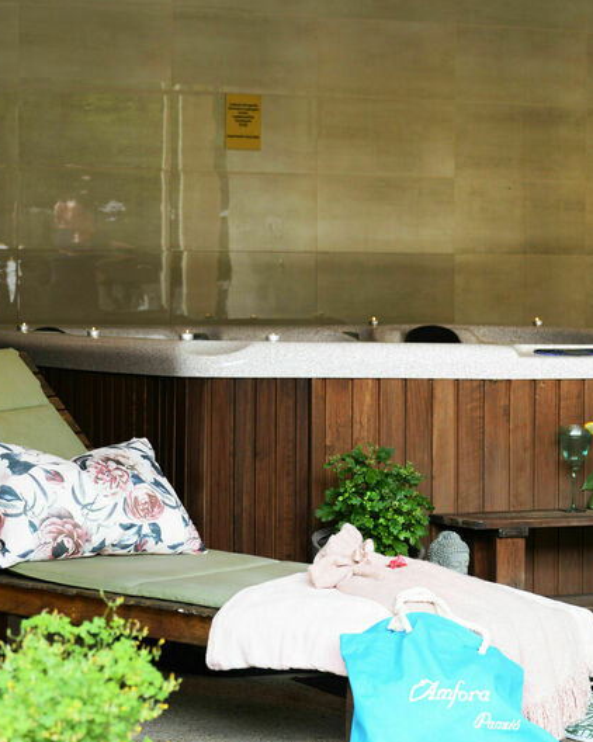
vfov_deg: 15.9
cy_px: 374
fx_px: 2656
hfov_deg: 12.7
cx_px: 497
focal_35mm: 121
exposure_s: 1/125
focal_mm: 85
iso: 450
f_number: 6.3
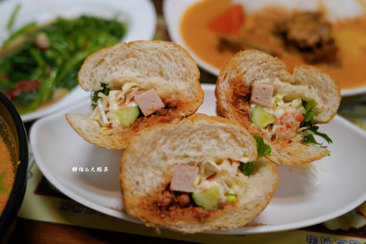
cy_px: 122
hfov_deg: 48.5
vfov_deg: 33.4
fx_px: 406
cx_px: 183
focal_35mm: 40
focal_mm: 40
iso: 400
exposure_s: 1/40
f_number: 4
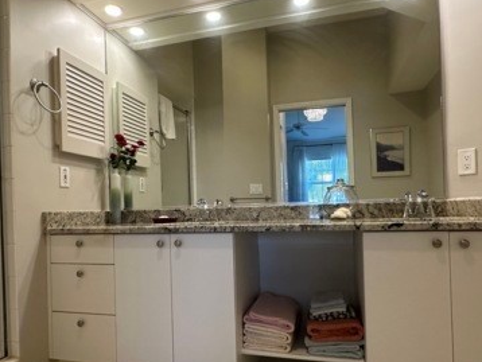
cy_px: 209
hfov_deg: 69.3
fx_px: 348
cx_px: 236
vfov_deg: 54.7
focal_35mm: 25
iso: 250
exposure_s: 1/120
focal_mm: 2.22
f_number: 2.2
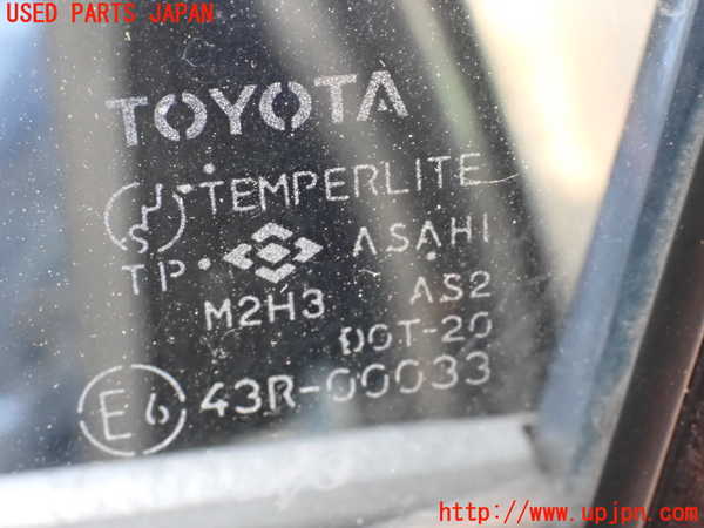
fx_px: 1566
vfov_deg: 19.1
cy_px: 264
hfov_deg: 25.3
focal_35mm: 77
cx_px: 352
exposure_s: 1/80
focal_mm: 13.65
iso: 2500
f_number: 4.1
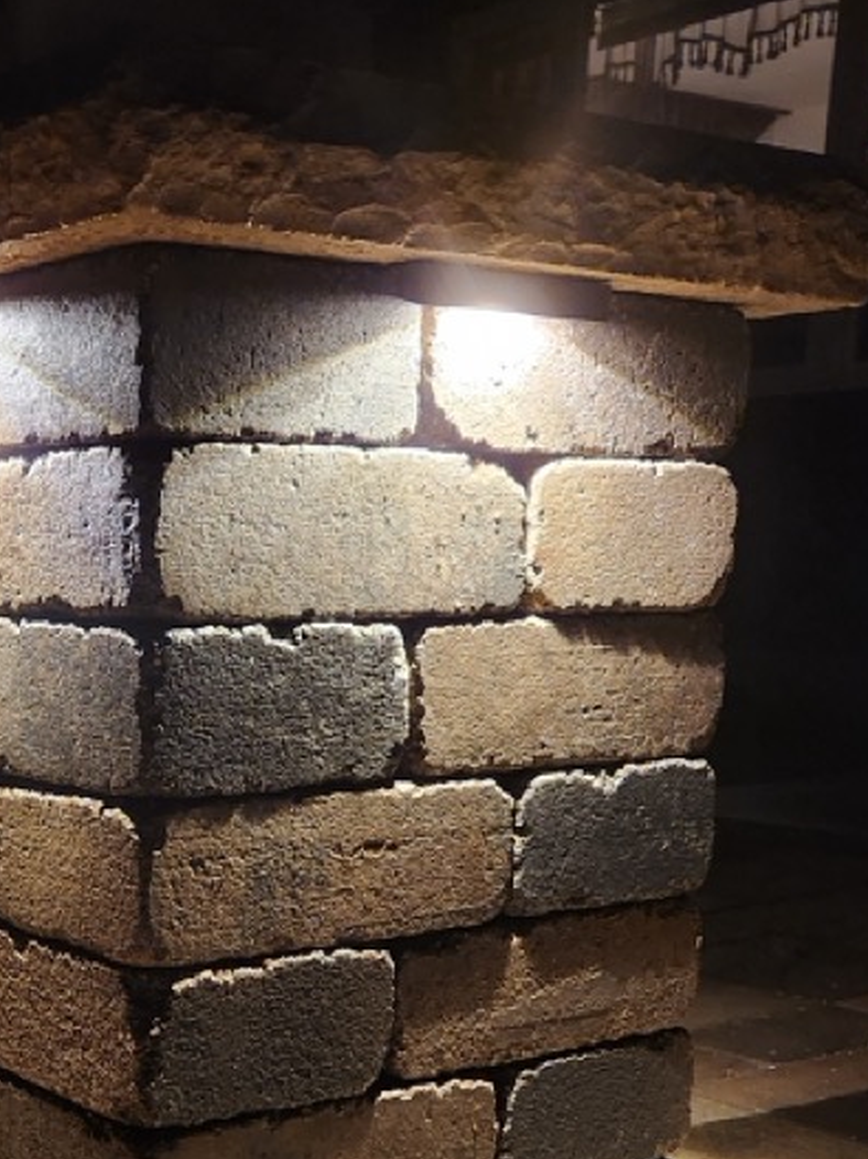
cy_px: 958
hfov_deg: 25.4
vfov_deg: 33.2
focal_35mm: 56
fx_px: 1874
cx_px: 121
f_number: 1.8
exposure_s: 1/24
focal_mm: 5.4
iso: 500
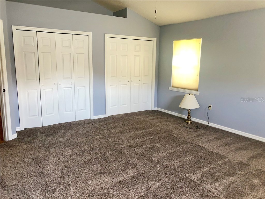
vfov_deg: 49.7
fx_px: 214
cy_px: 100
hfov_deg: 63.4
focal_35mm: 28
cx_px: 132
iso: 50
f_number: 1.8
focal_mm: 3.99
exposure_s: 1/15
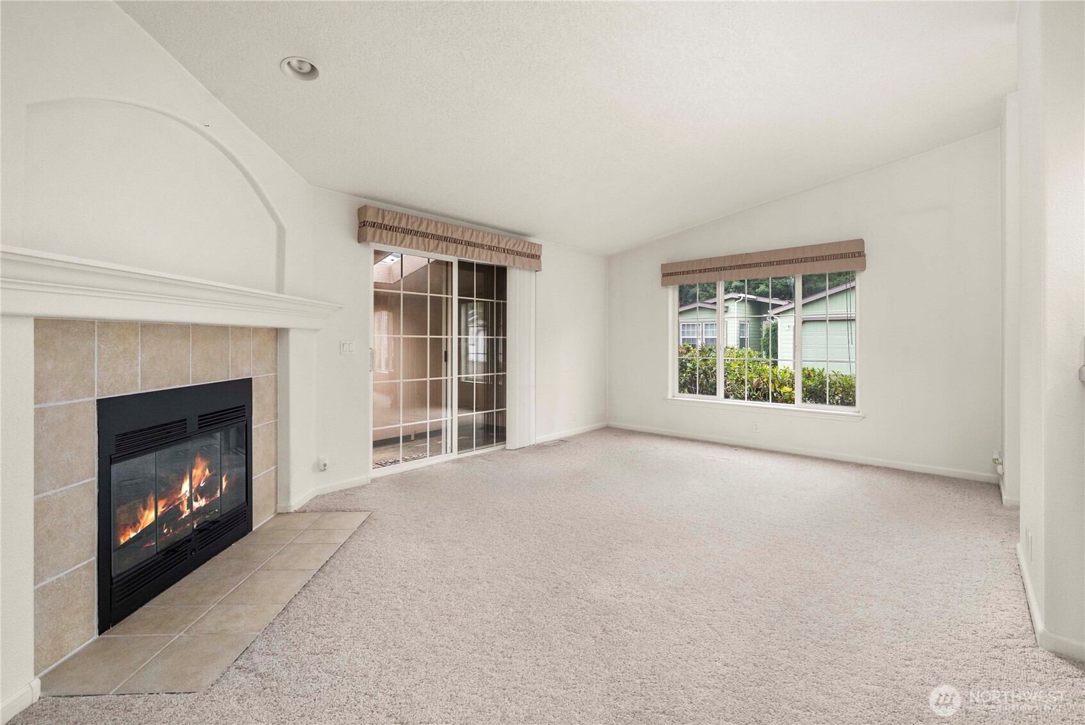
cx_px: 542
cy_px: 362
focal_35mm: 15
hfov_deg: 100.4
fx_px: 452
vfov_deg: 77.4
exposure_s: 1/60
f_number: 7.1
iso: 160
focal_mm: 15
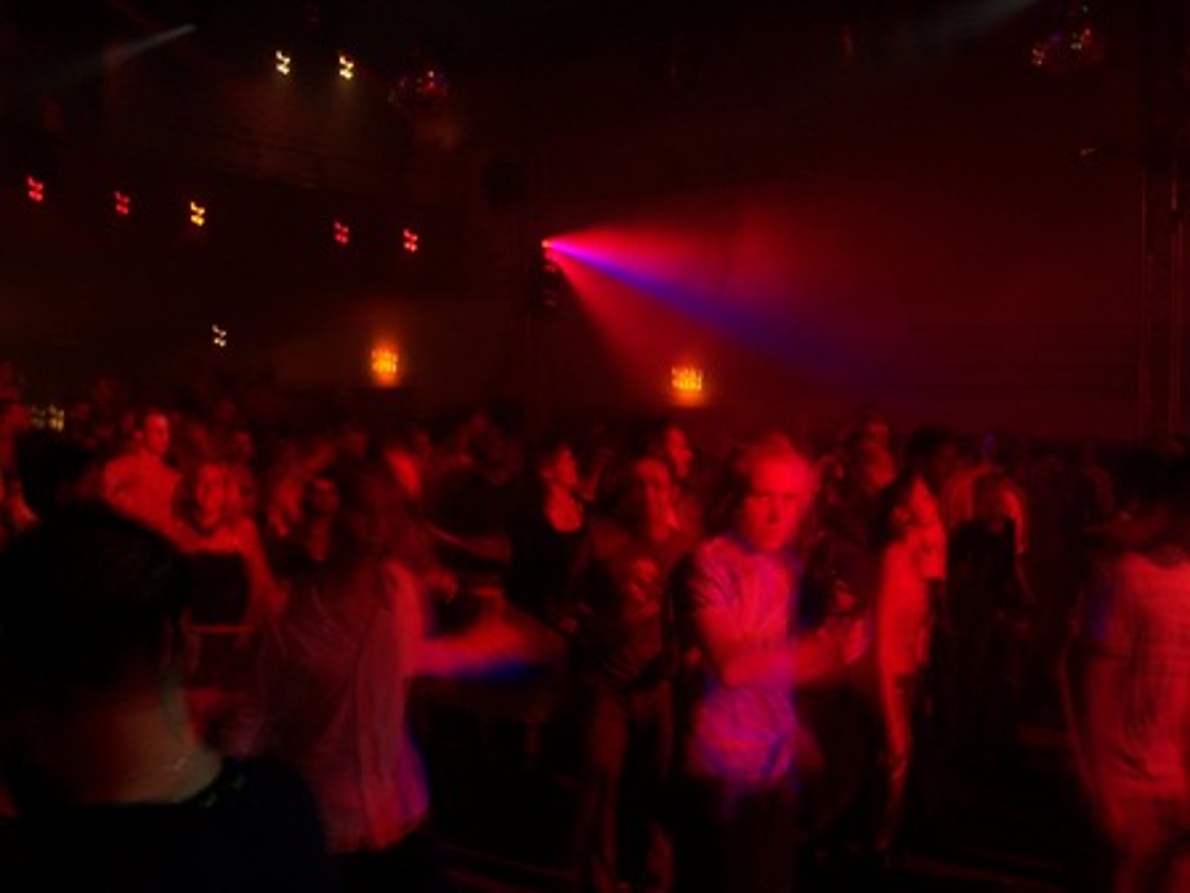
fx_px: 1238
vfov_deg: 39.7
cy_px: 446
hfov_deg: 51.4
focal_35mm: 36
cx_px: 595
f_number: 3
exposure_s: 1/2
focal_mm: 6
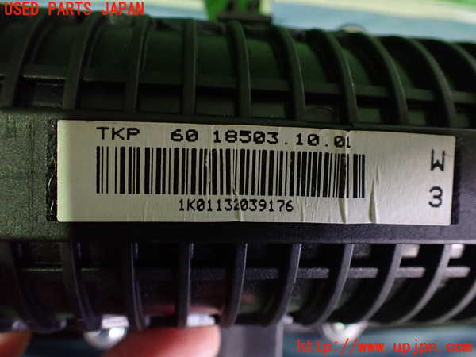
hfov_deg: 60.0
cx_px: 238
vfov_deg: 46.8
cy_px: 178
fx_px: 413
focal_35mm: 30
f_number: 2.3
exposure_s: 1/30
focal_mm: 5.4
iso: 800
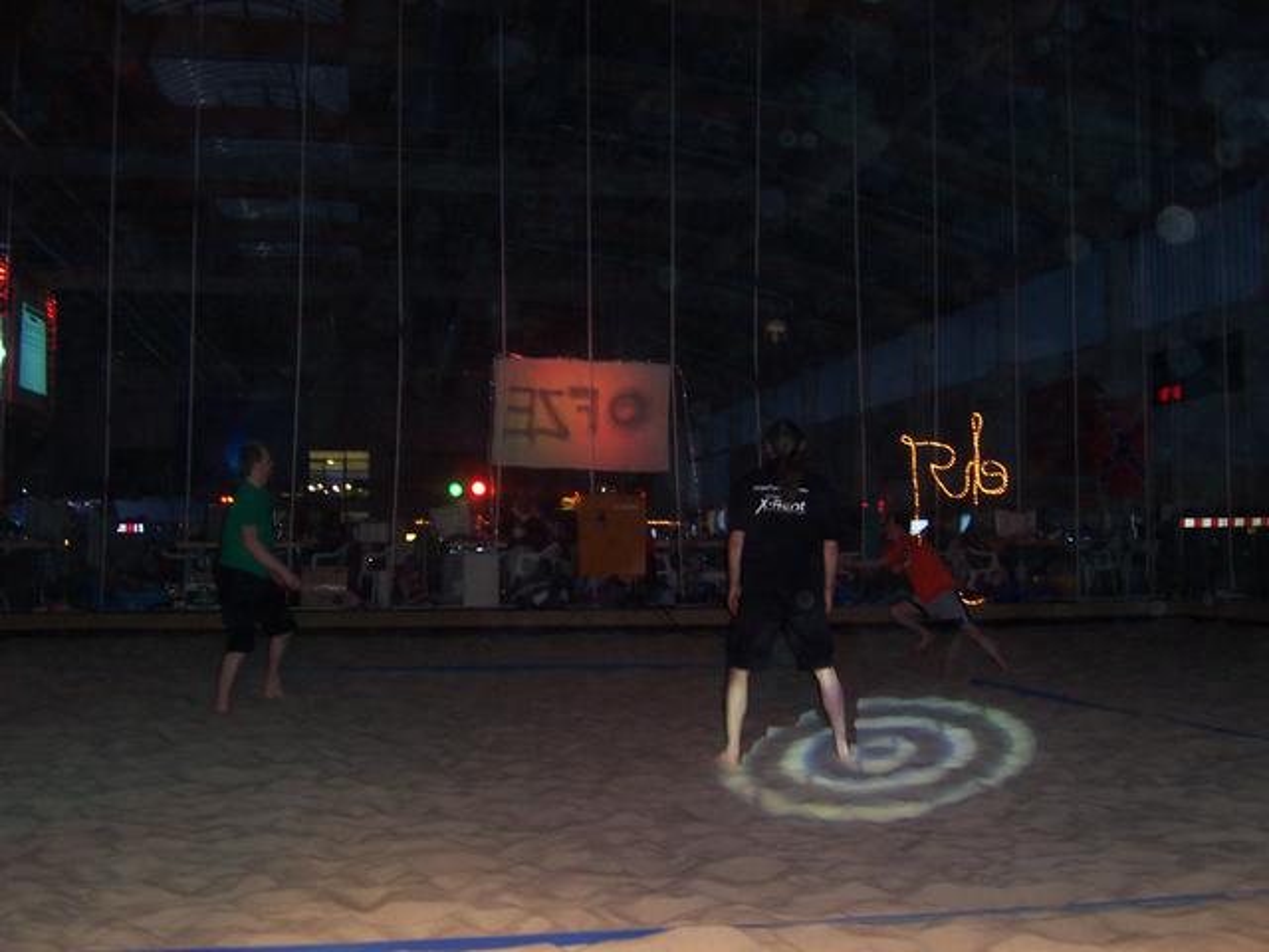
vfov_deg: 40.7
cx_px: 634
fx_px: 1283
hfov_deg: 52.6
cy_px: 476
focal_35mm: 35
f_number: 2.8
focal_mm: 5.6
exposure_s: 1/30
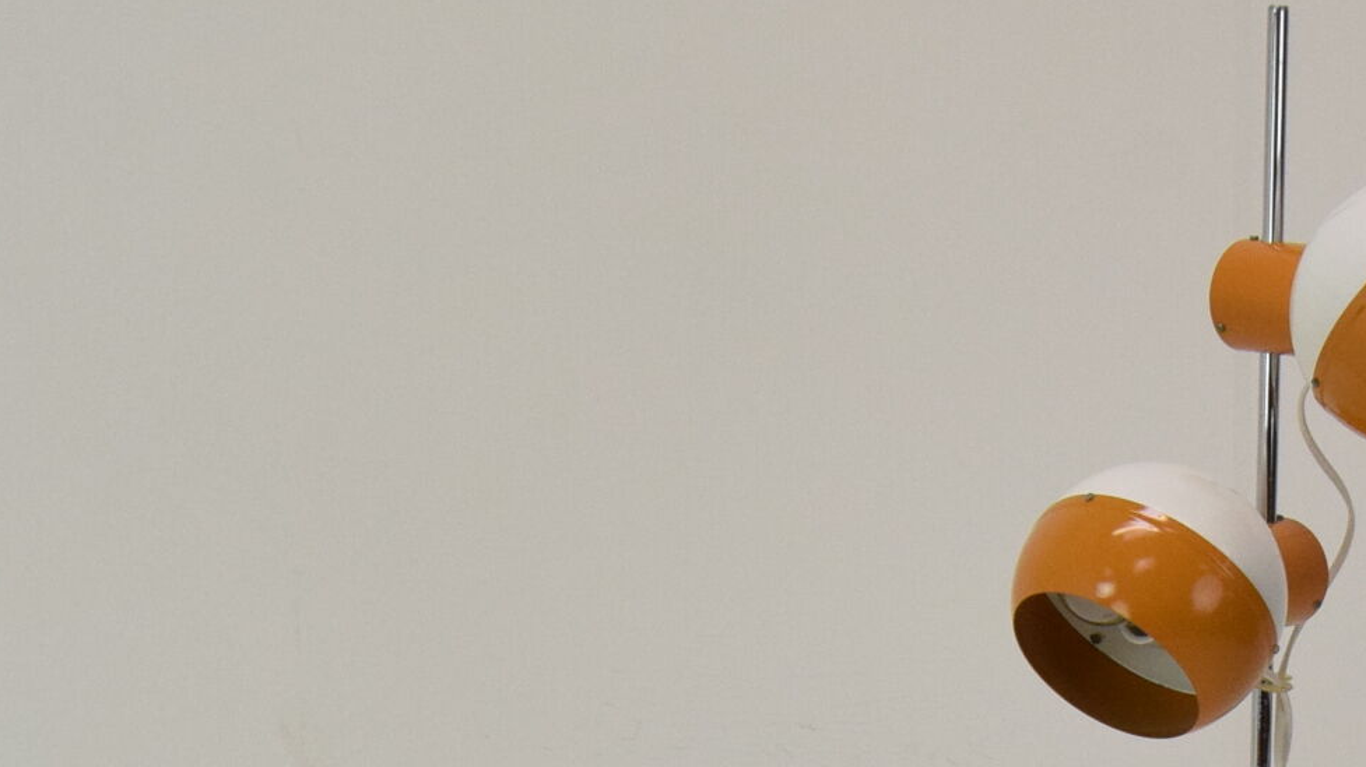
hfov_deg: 19.8
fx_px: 3838
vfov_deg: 11.0
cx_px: 1235
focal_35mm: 106
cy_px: 1113
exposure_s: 1/320
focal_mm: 22
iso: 1600
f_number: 9
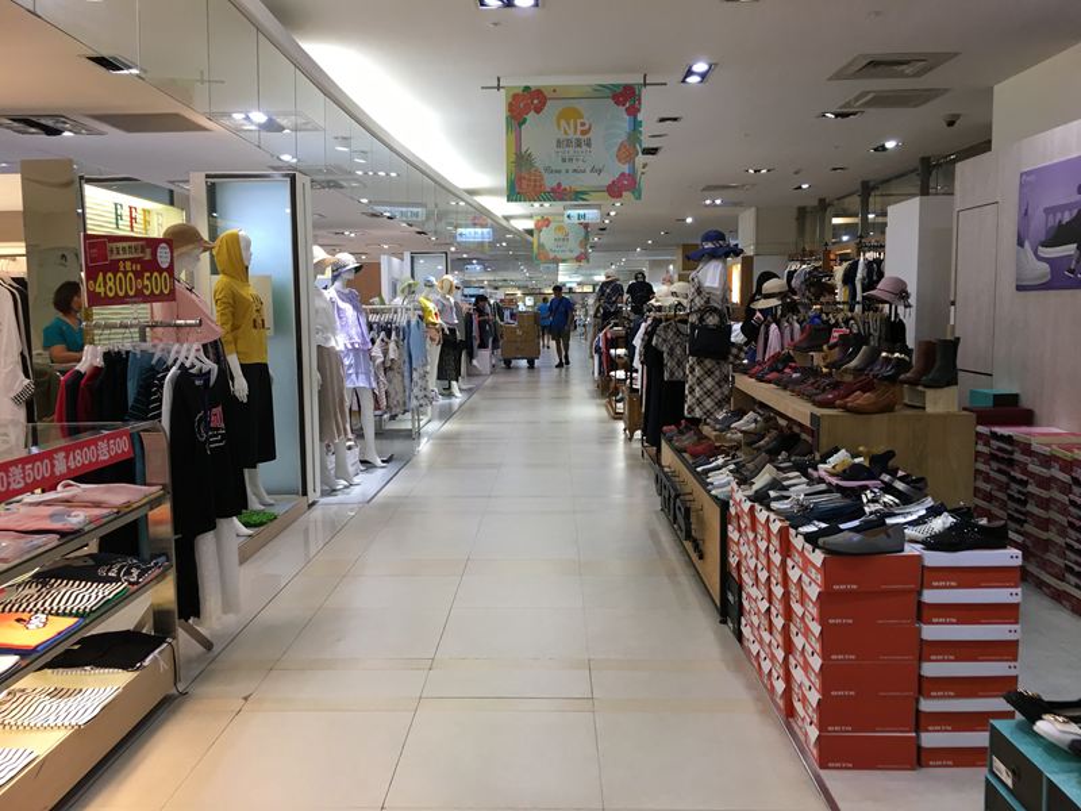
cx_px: 540
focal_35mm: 29
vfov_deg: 48.2
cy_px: 406
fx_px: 906
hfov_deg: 61.7
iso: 25
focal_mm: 4.15
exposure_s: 1/30
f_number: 2.2
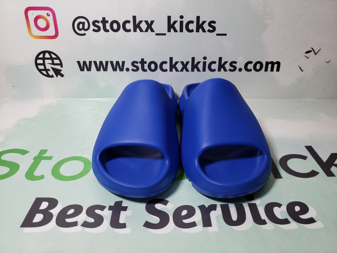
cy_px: 126
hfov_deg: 67.3
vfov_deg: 53.1
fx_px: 253
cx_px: 168
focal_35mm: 26
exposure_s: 1/417
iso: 50
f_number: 1.5
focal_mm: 4.3
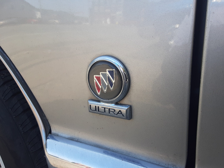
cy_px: 84
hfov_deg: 65.3
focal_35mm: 27
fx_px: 175
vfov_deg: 51.4
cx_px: 112
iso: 40
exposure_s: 1/426
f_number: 1.9
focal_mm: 2.91
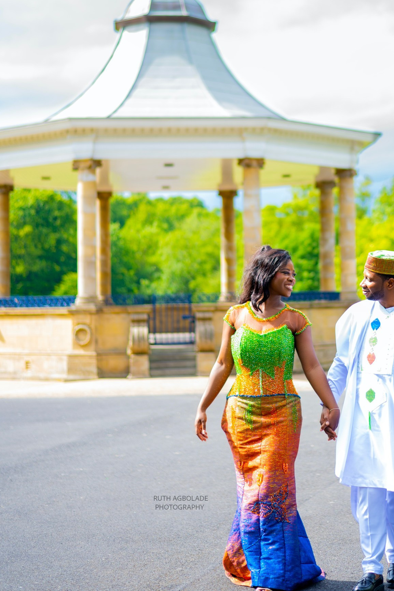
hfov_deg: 18.3
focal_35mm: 74
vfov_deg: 27.1
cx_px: 286
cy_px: 182
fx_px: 1215
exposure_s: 1/800
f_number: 1.8
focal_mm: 50
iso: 100
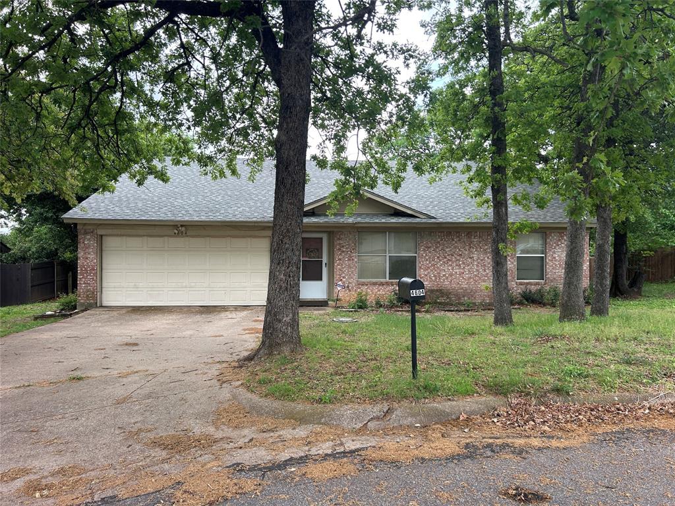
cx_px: 338
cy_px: 253
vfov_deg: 53.1
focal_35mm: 26
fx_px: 507
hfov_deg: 67.3
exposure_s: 1/497
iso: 50
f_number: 1.5
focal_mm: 5.7
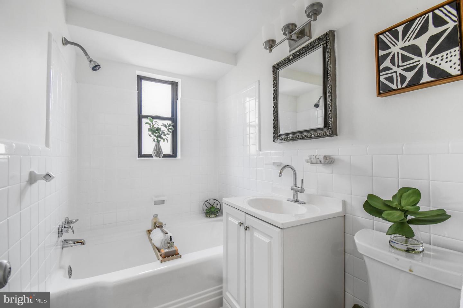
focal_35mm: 15
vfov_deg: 77.2
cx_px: 232
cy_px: 154
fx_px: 193
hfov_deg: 100.4
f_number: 8
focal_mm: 10
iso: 200
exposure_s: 1/2.5
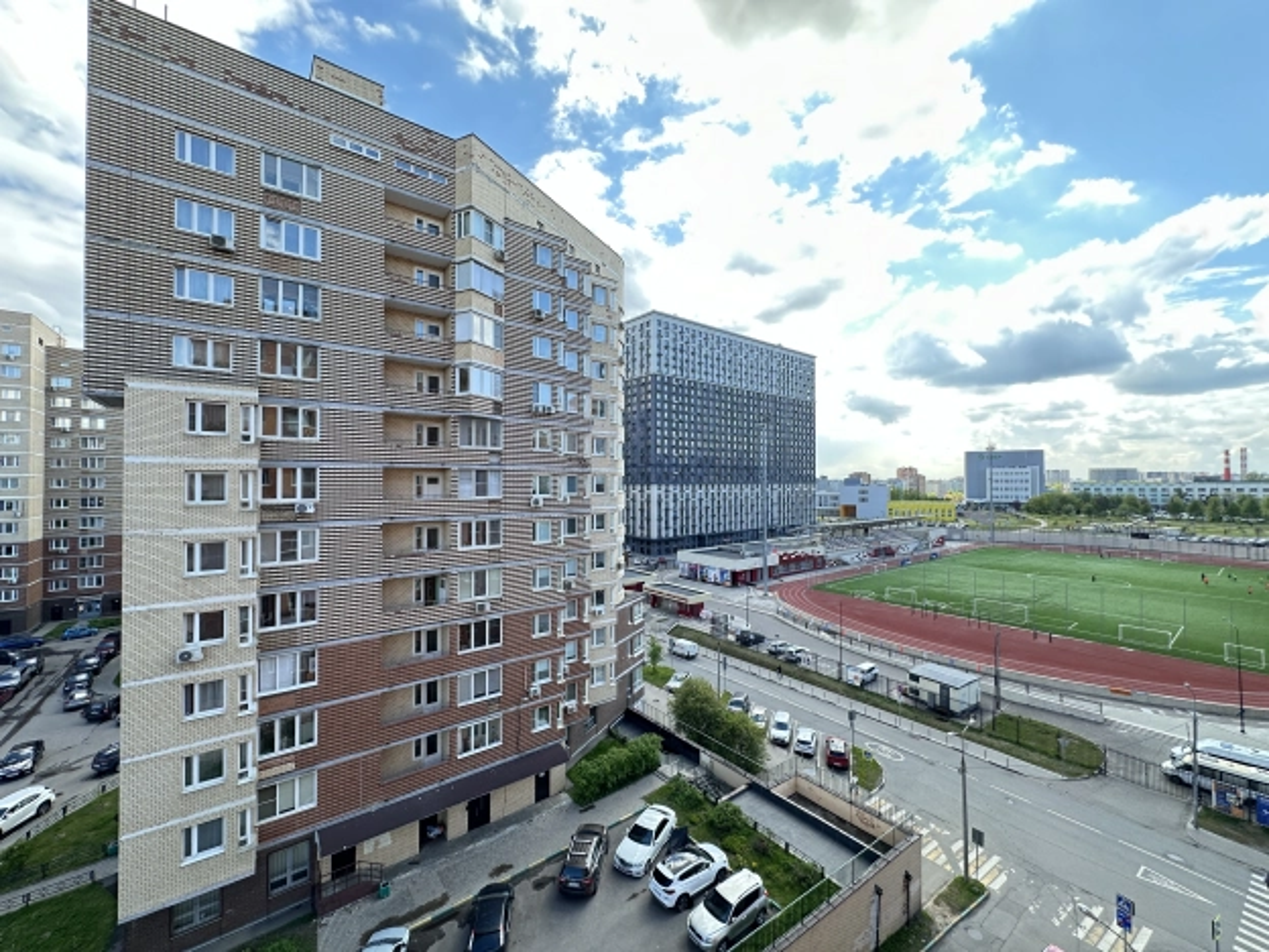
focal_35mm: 14
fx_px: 513
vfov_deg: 85.7
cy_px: 476
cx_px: 634
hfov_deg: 102.1
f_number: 2.2
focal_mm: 2.22
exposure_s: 1/307
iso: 40
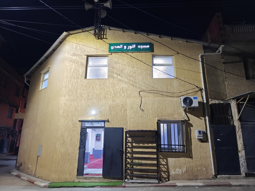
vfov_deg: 58.9
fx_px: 169
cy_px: 96
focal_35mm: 23
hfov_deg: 73.9
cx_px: 128
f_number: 1.6
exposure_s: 1/50
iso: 125
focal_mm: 6.06
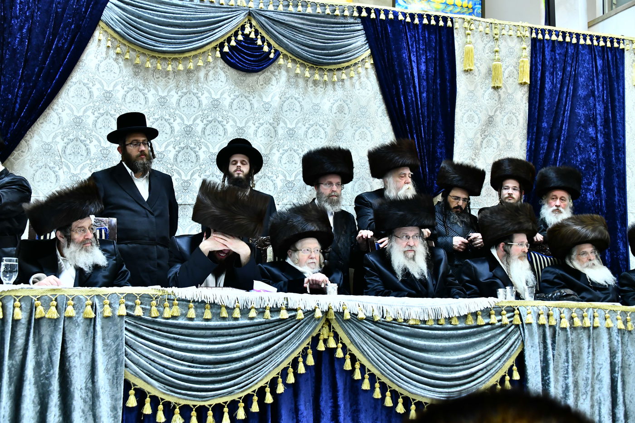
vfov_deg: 29.9
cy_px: 212
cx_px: 318
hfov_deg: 43.6
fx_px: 794
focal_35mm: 45
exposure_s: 1/80
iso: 2500
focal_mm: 45
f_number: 5.6
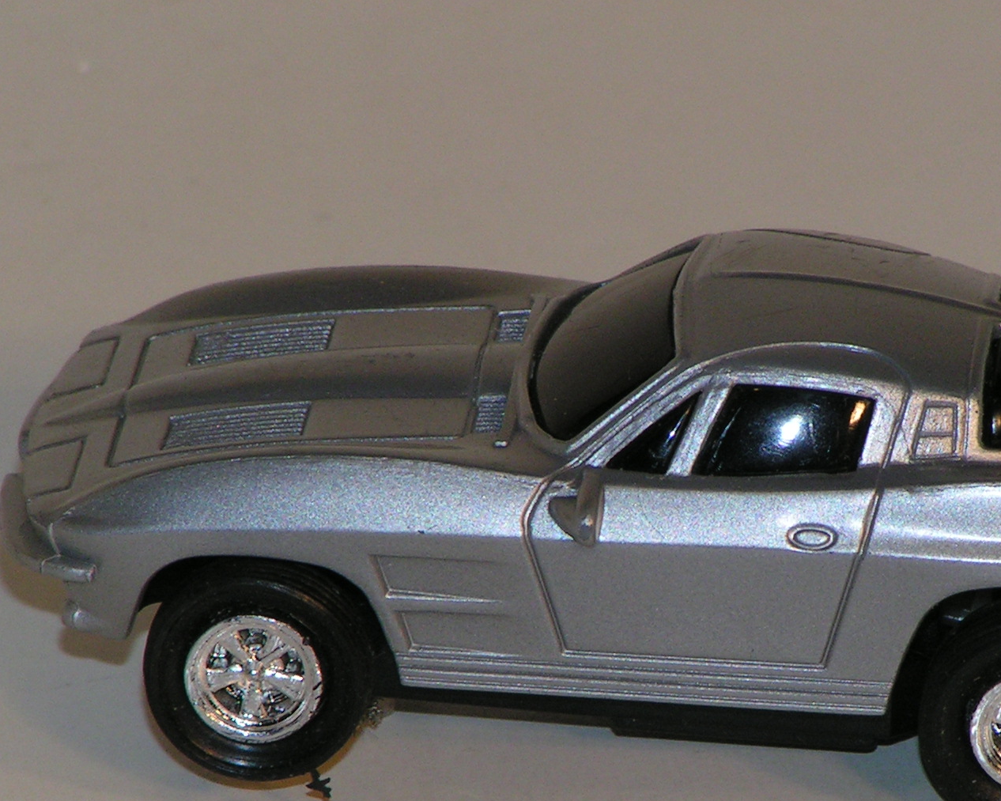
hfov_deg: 4.1
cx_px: 670
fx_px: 13896
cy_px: 565
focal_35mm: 469
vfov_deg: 3.3
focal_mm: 45.4
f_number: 5.6
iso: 100
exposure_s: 1/320
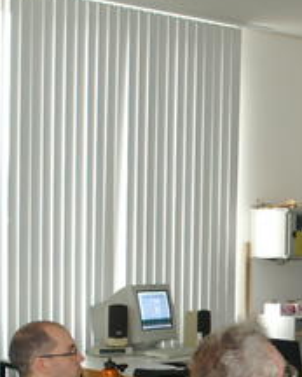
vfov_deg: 18.8
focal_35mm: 100
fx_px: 1116
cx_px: 351
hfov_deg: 14.9
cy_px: 346
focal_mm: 24
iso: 200
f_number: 2.8
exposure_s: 1/80
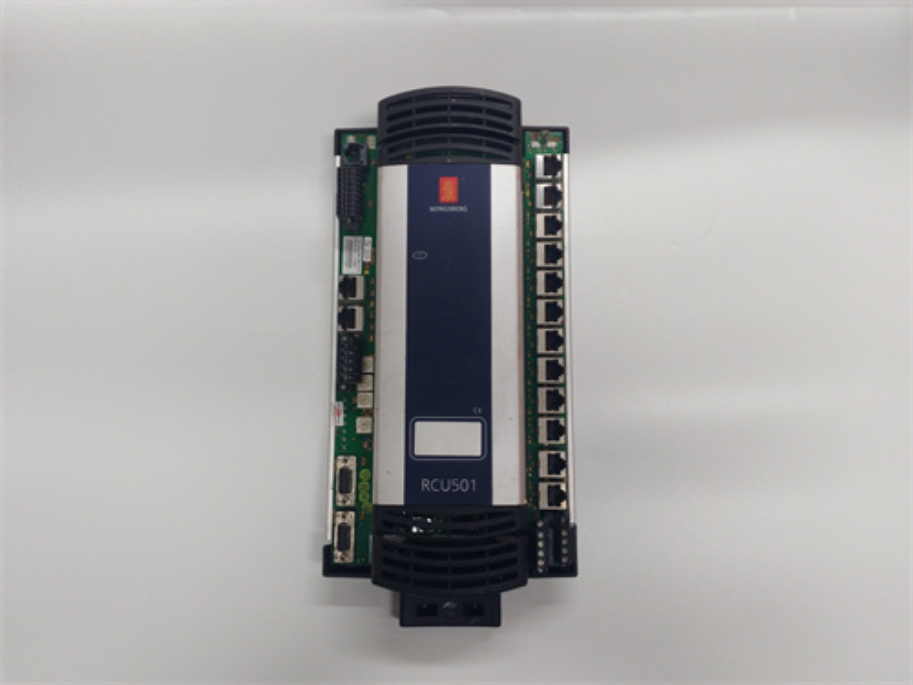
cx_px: 456
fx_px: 712
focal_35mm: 27
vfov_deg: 51.4
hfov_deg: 65.3
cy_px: 342
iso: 110
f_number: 2
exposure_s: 1/33
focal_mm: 3.79
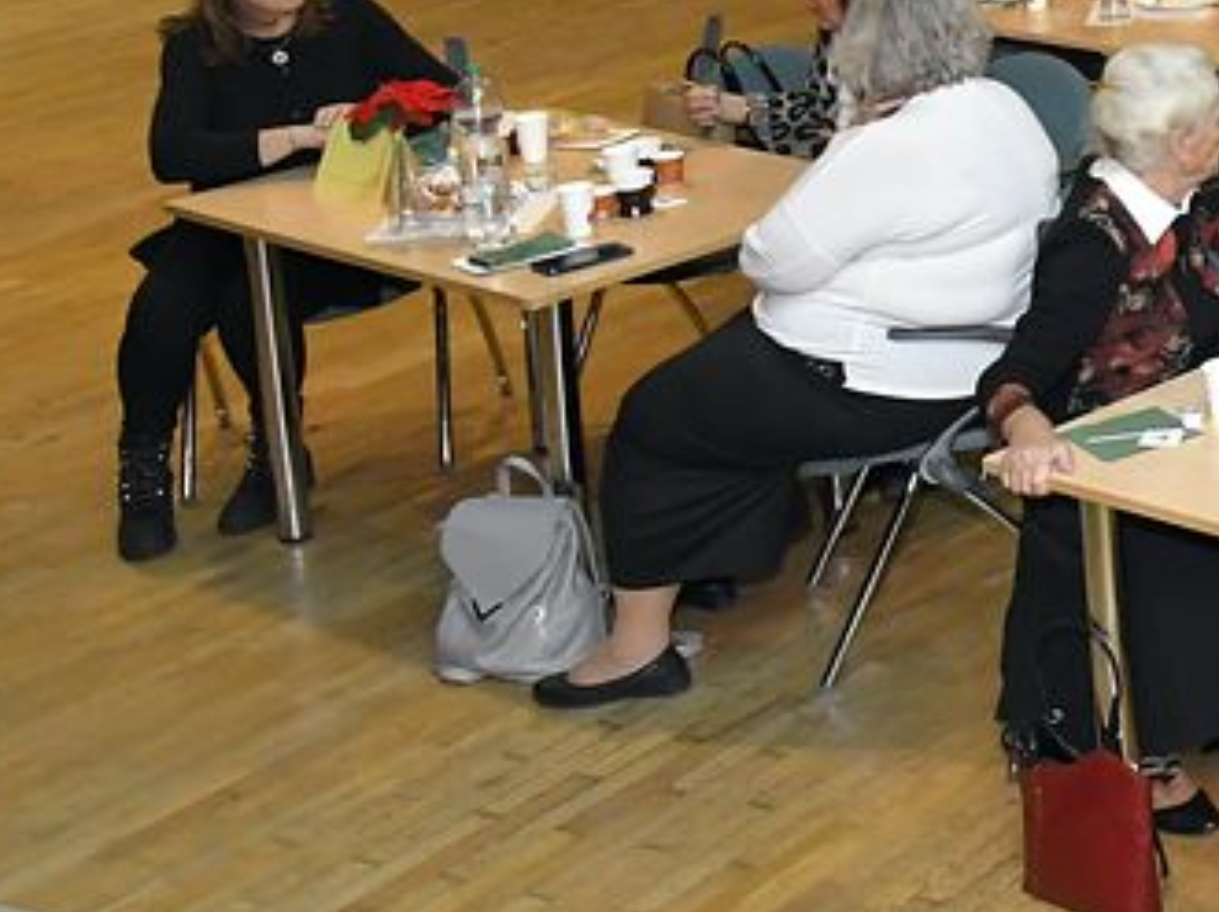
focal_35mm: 84
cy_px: -258
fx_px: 2956
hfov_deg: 18.5
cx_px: 2165
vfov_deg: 16.6
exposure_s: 1/160
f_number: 6.3
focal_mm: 16
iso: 3200
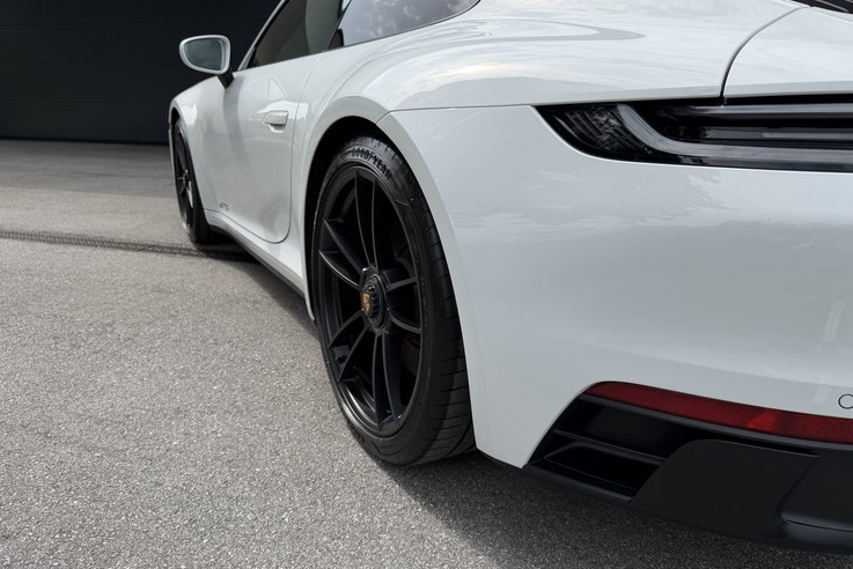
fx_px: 616
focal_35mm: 26
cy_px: 293
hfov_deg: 69.4
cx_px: 440
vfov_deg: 49.6
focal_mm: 6.76
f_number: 1.78
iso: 80
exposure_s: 1/3759
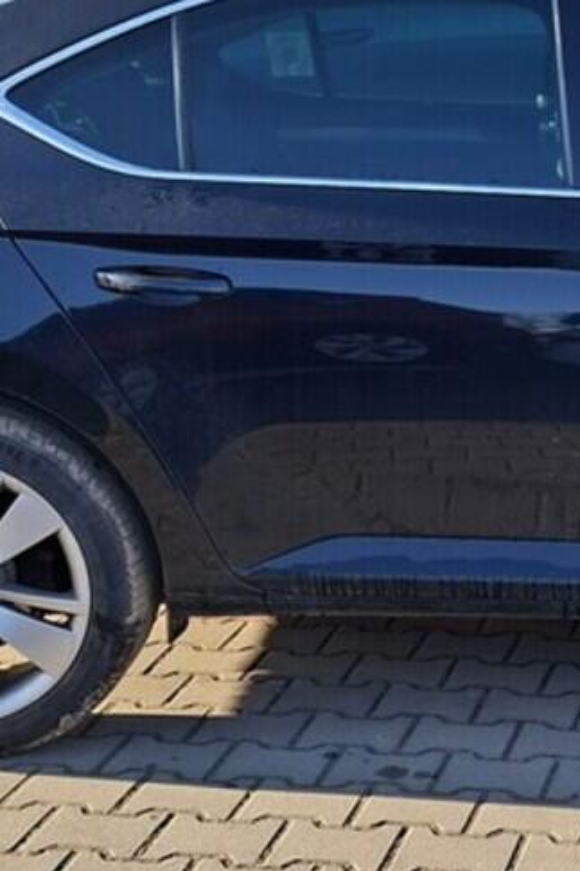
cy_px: 366
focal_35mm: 71
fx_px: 1717
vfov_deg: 28.4
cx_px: 661
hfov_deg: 18.4
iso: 50
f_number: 1.8
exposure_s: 1/633
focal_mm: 5.54
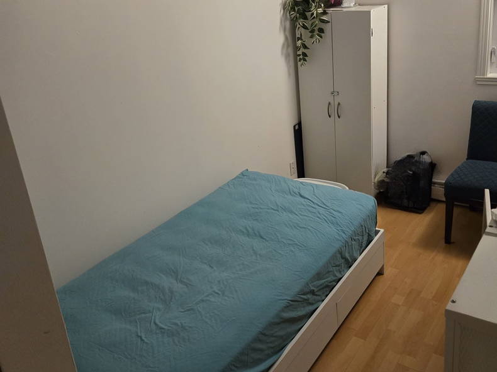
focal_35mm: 23
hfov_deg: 73.9
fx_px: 330
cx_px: 248
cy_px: 186
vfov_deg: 58.9
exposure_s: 1/60
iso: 640
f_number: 1.8
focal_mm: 5.4
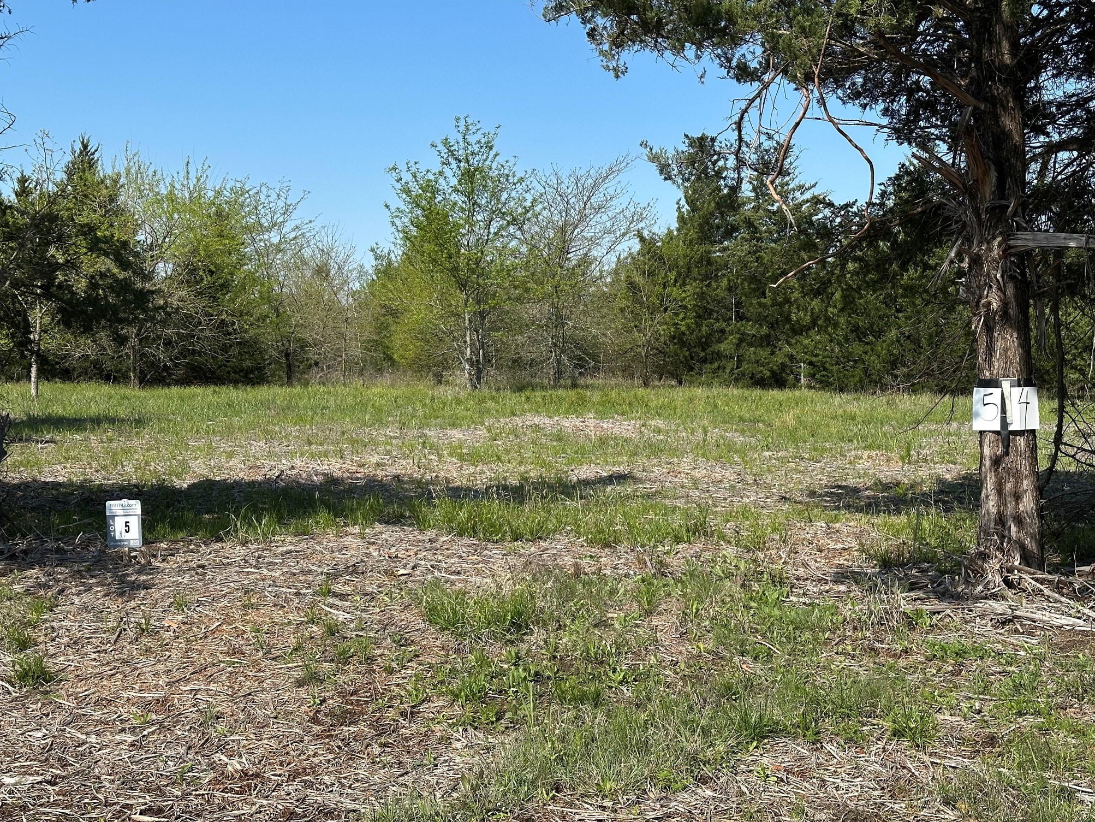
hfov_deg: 38.9
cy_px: 416
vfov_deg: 29.7
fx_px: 1550
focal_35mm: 49
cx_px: 554
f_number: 1.78
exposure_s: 1/3597
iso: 64
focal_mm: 6.86
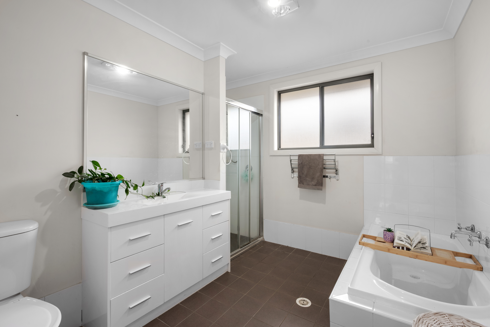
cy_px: 164
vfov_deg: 73.7
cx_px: 245
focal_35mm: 16
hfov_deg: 96.7
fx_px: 218
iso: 160
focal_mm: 16
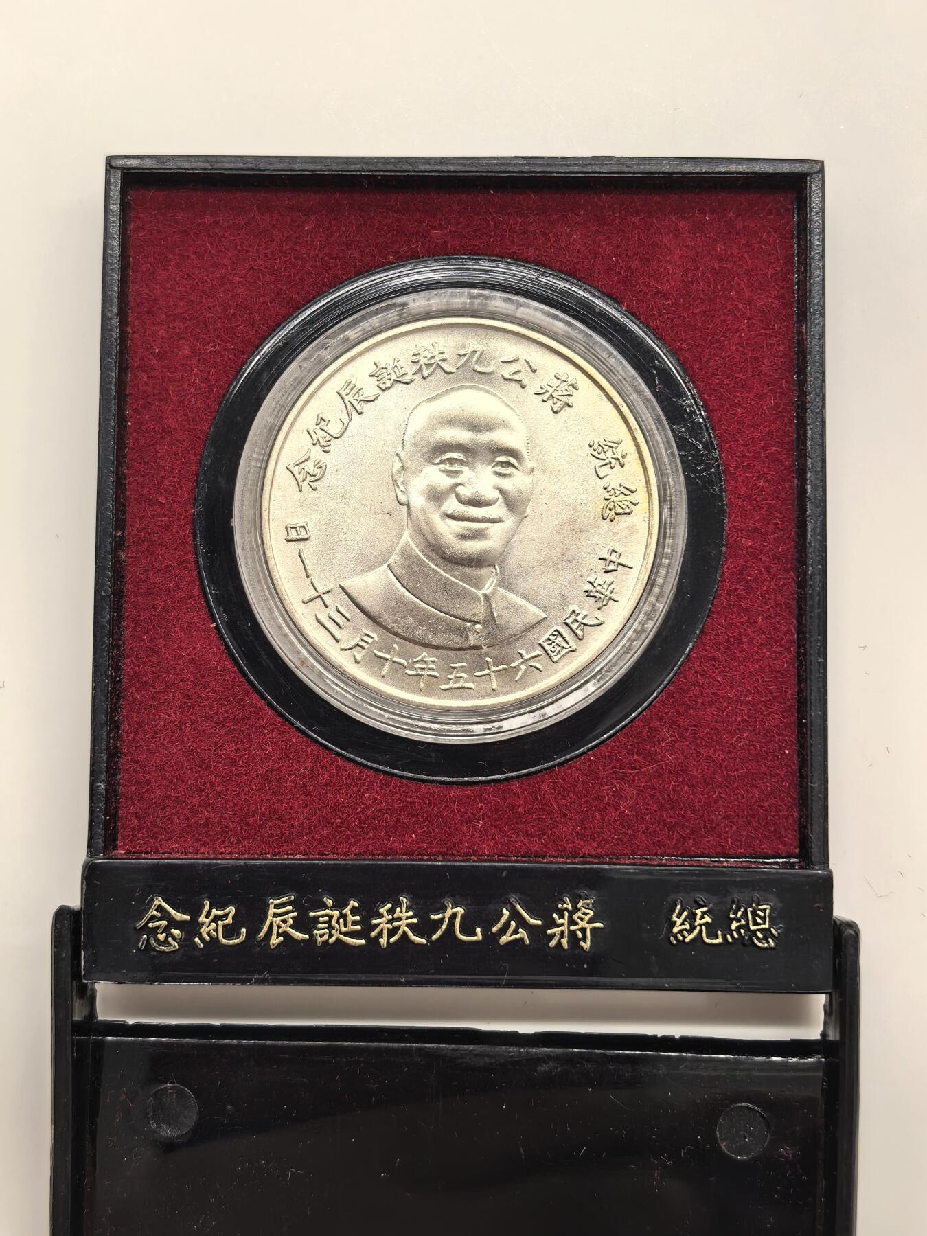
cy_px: 618
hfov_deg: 27.0
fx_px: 1928
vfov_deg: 35.5
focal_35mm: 54
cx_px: 464
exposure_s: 1/100
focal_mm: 6.98
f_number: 2
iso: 125
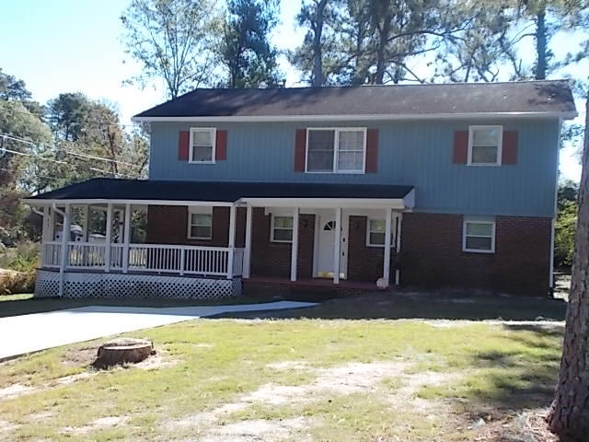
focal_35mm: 44
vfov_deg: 32.9
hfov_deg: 42.9
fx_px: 749
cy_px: 221
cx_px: 294
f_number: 4.2
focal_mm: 7.9
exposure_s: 1/250
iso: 80
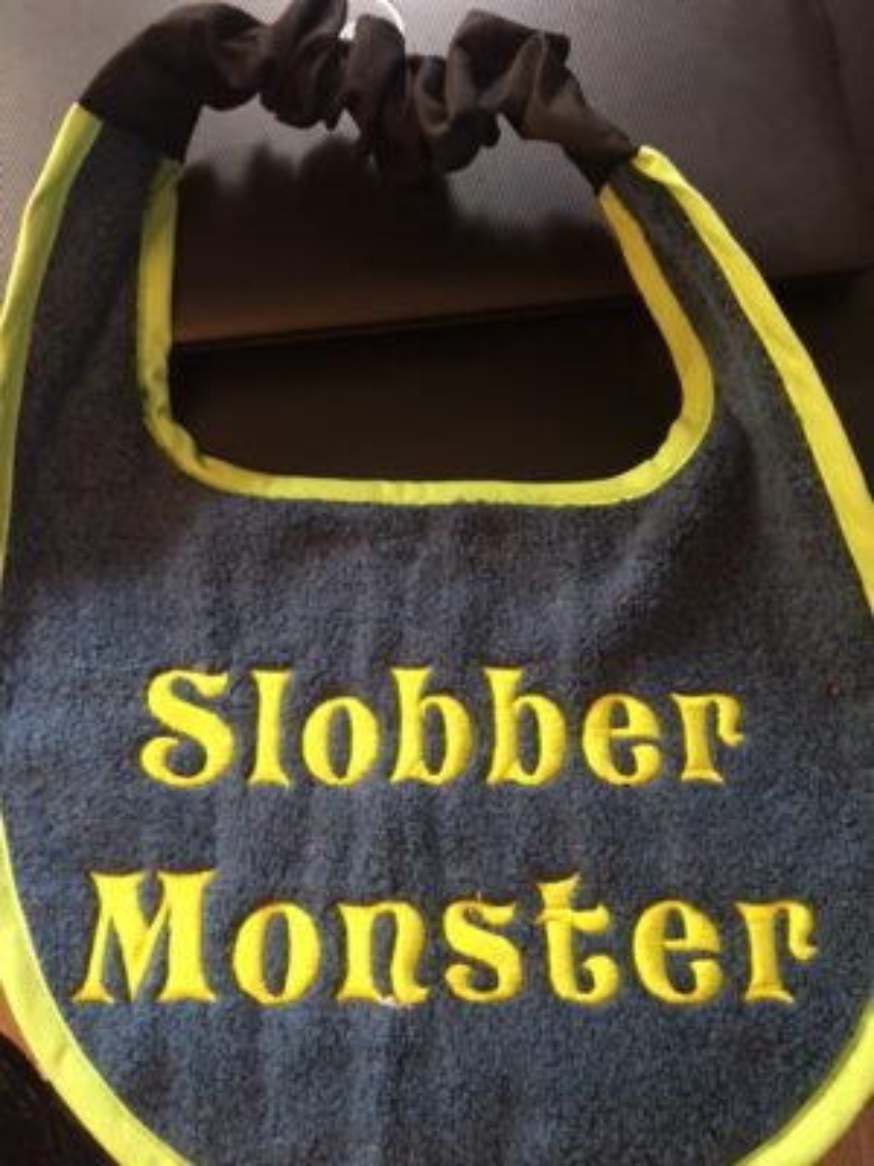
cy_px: 583
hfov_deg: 48.2
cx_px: 437
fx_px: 976
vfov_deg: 61.7
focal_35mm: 29
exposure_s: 1/10
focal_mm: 4.15
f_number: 2.2
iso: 100
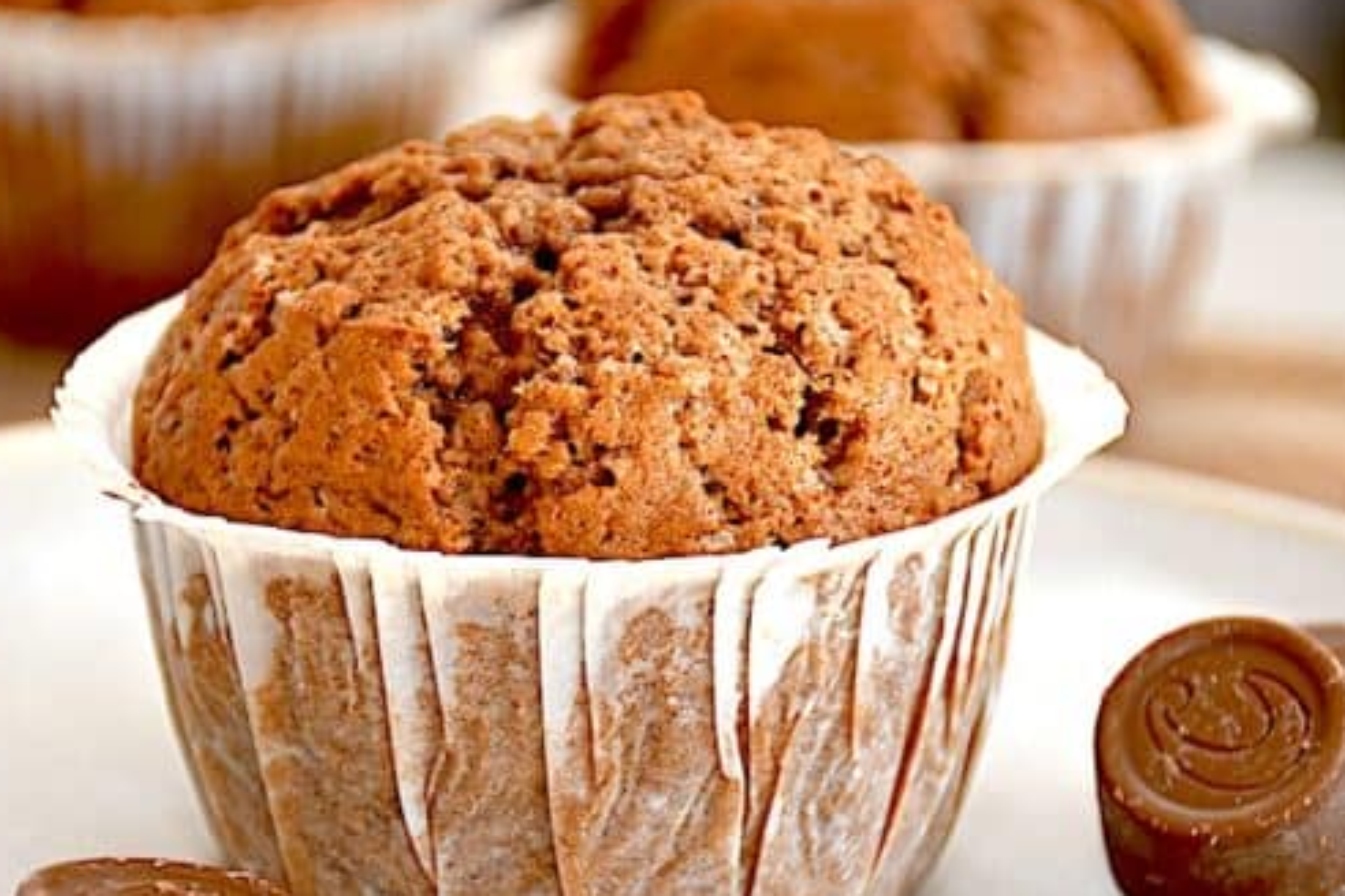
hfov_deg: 11.7
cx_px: 577
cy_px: 530
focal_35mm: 175
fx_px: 6538
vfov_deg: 7.8
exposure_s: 1/125
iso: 140
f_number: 5.6
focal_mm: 75
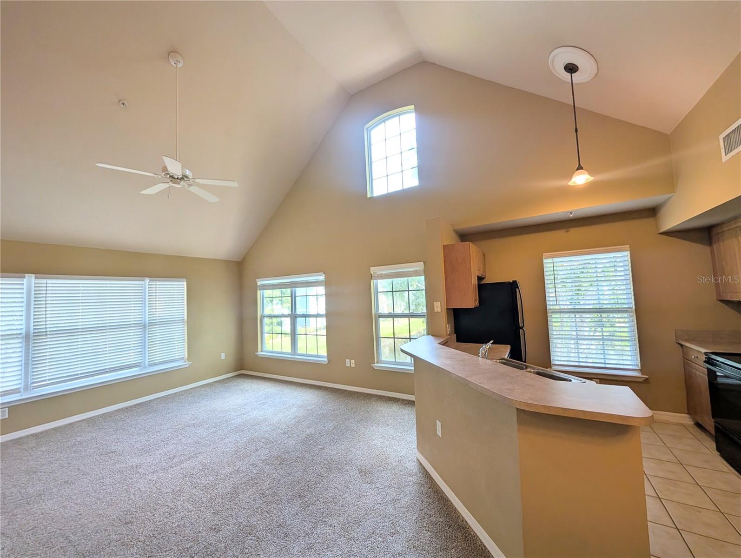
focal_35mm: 12
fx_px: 257
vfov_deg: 94.6
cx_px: 370
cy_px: 279
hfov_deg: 110.5
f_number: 1.7
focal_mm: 2.02
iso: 74
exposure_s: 1/264
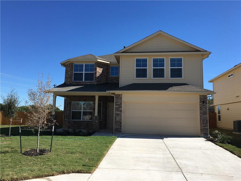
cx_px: 120
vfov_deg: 48.2
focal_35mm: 29
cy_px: 90
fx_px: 202
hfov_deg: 61.7
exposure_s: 1/1672
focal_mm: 4.15
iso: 25
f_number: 2.2
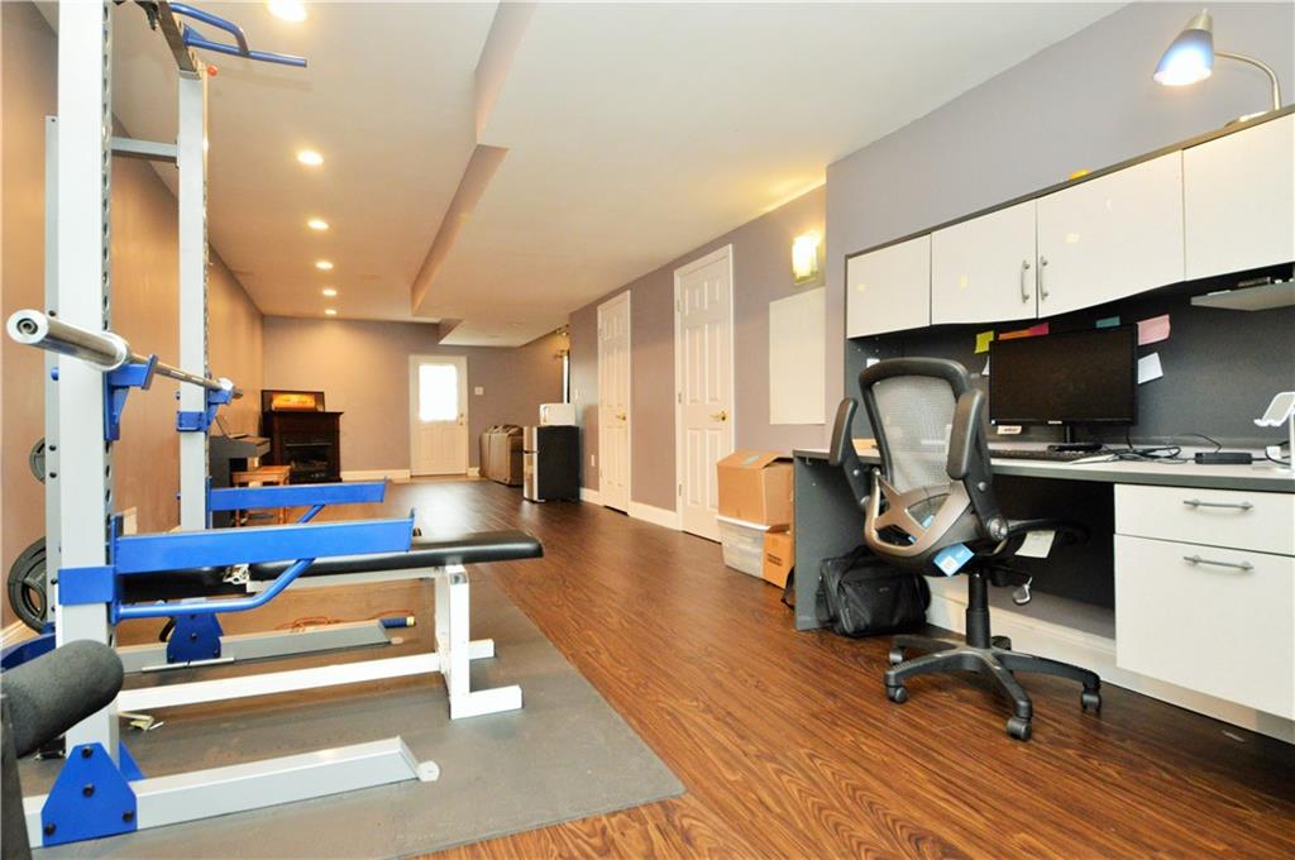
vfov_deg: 67.2
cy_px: 430
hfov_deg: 90.1
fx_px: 647
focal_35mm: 18
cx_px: 648
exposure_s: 1/60
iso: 1600
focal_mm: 12
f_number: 4.5
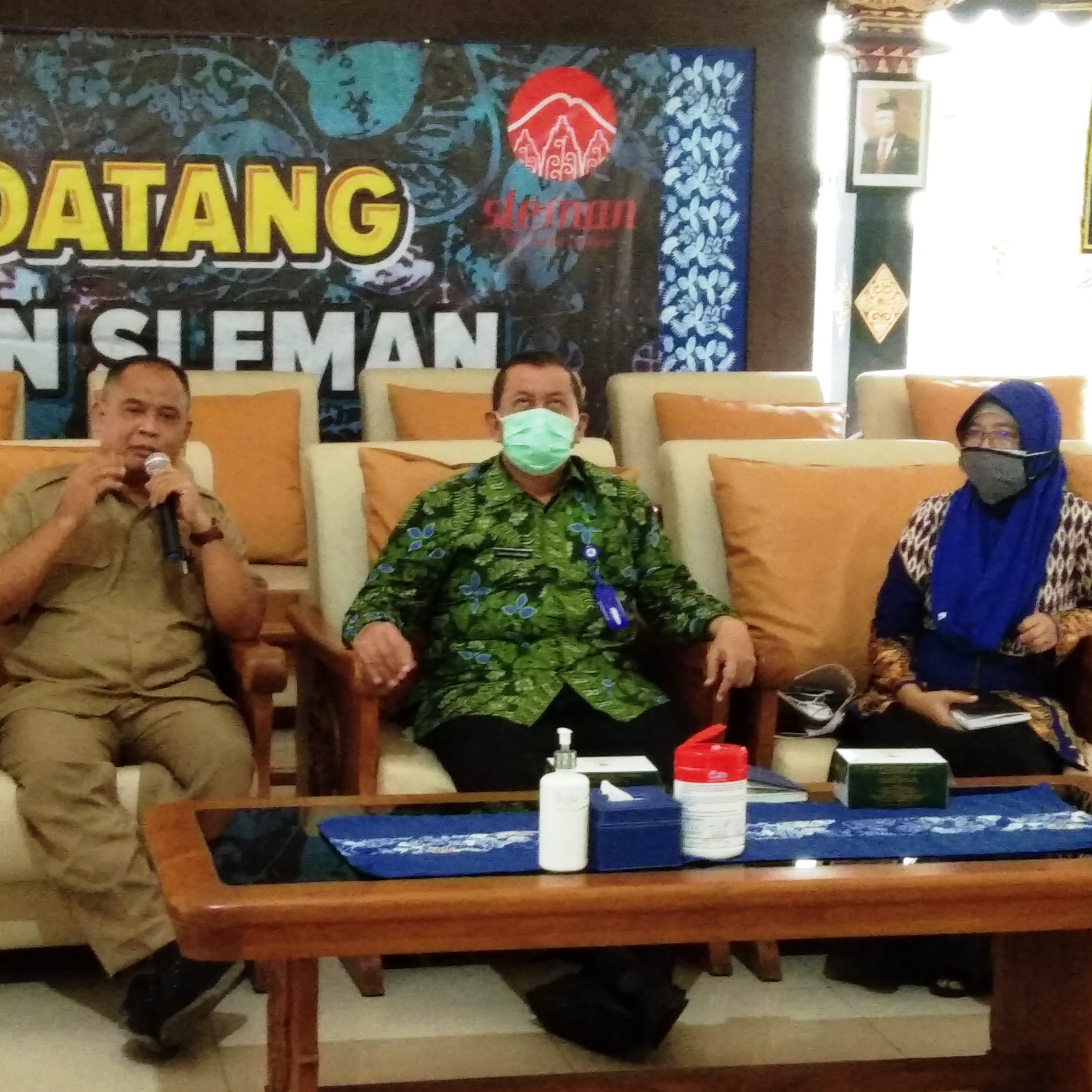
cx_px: 531
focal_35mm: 37
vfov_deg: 44.9
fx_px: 1321
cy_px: 549
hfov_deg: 44.9
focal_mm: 3.69
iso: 400
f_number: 2.2
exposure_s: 1/20
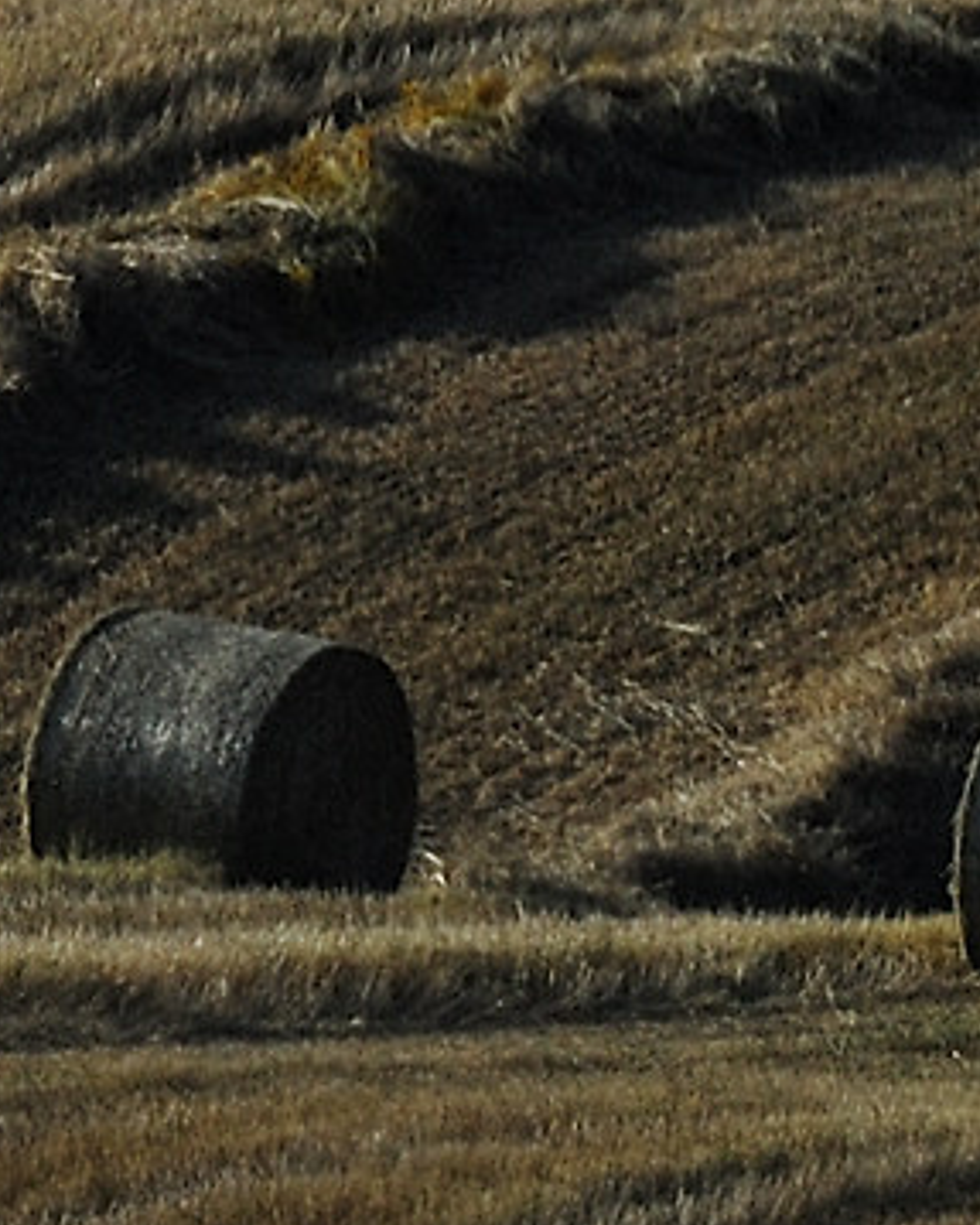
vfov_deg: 0.5
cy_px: 324
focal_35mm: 3768
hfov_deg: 0.4
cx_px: -1772
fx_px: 136668
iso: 160
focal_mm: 400
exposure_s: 1/500
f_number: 10
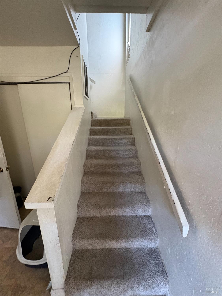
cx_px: 111
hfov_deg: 85.7
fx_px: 120
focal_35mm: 14
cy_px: 148
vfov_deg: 102.1
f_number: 2.2
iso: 800
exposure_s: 1/40
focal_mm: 2.22
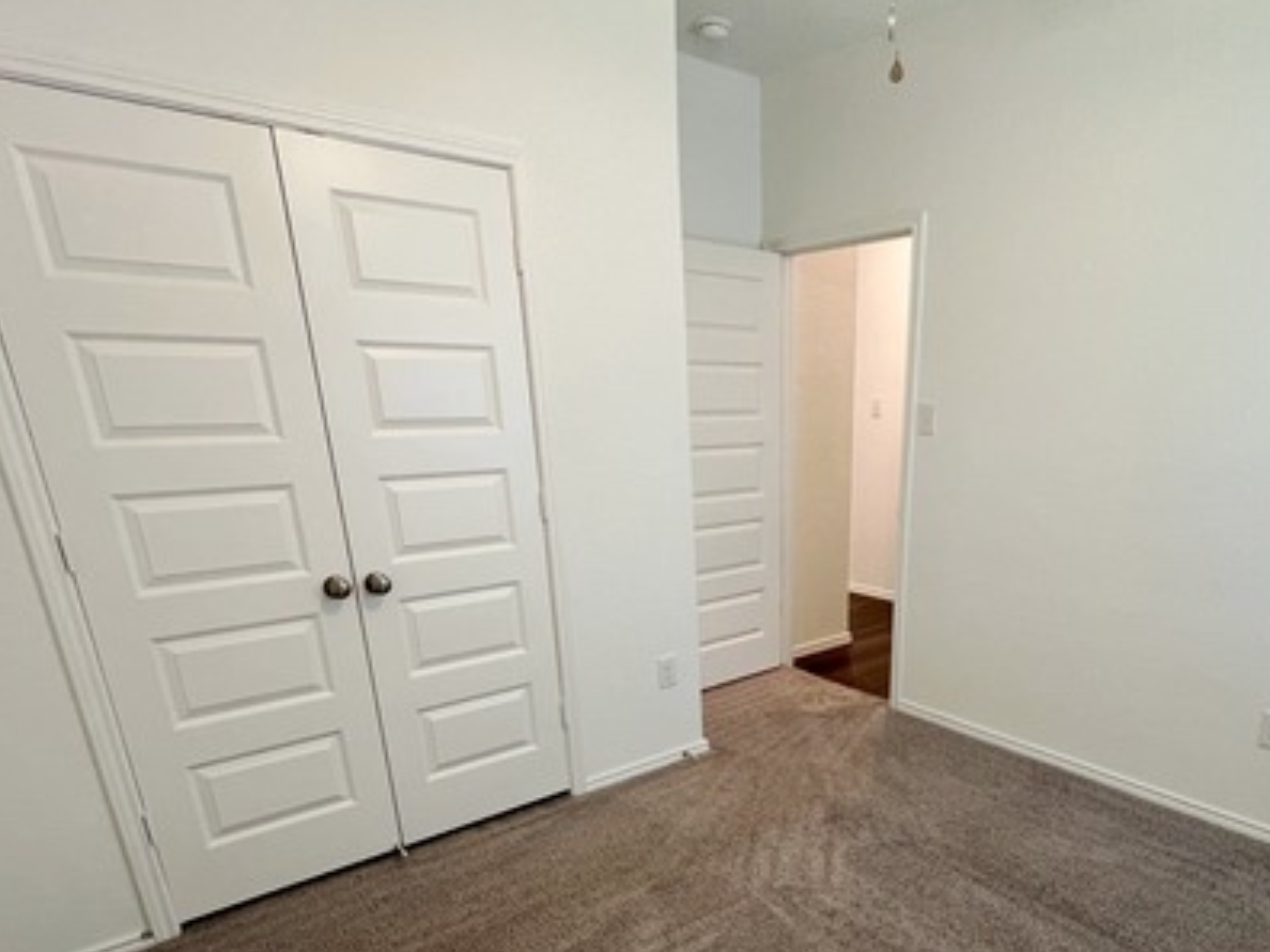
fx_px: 770
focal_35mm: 21
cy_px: 692
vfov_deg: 60.6
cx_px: 789
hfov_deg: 77.7
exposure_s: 1/60
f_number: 1.8
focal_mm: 1.57
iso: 200
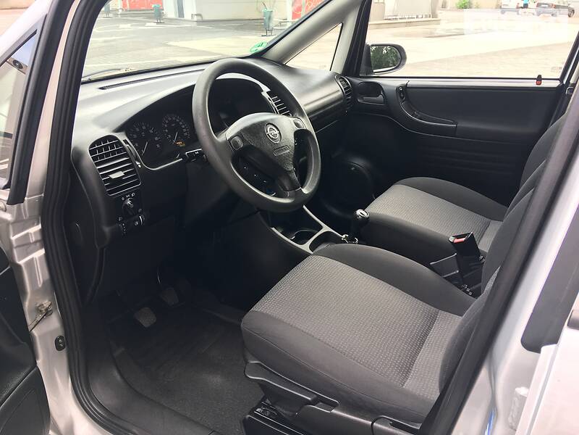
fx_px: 485
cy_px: 218
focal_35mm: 29
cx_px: 290
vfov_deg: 48.2
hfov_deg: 61.7
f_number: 2.2
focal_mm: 4.2
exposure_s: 1/100
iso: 40
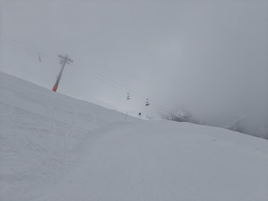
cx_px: 134
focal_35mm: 23
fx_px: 178
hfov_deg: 73.9
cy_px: 100
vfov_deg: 58.9
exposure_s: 1/4910
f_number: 1.6
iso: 50
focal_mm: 6.06
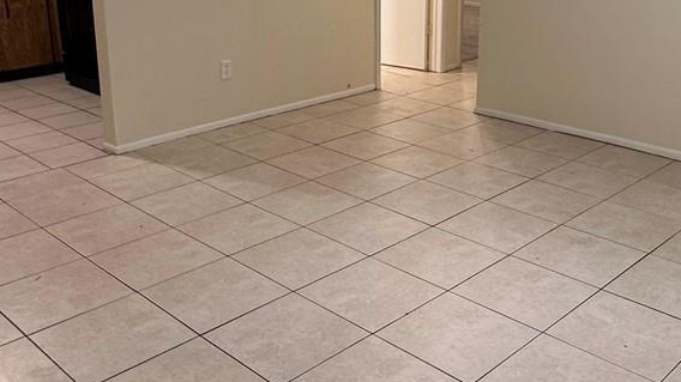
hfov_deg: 47.3
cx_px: 375
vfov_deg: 27.5
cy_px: 117
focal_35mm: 43
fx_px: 776
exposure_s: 1/60
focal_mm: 2.22
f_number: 2.2
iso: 160
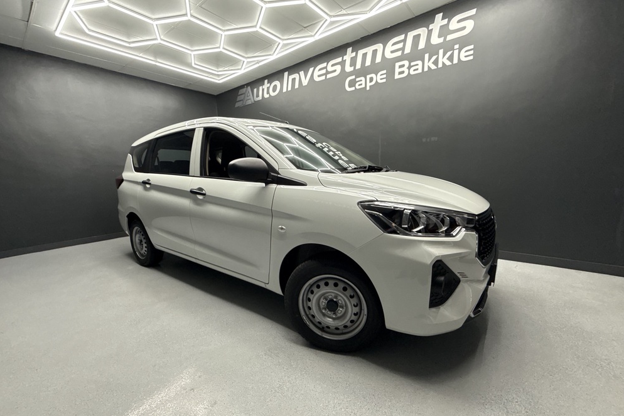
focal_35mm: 15
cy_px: 220
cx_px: 304
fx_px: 260
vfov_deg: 77.3
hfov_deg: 100.4
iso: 200
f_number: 2.2
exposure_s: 1/100
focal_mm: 2.22
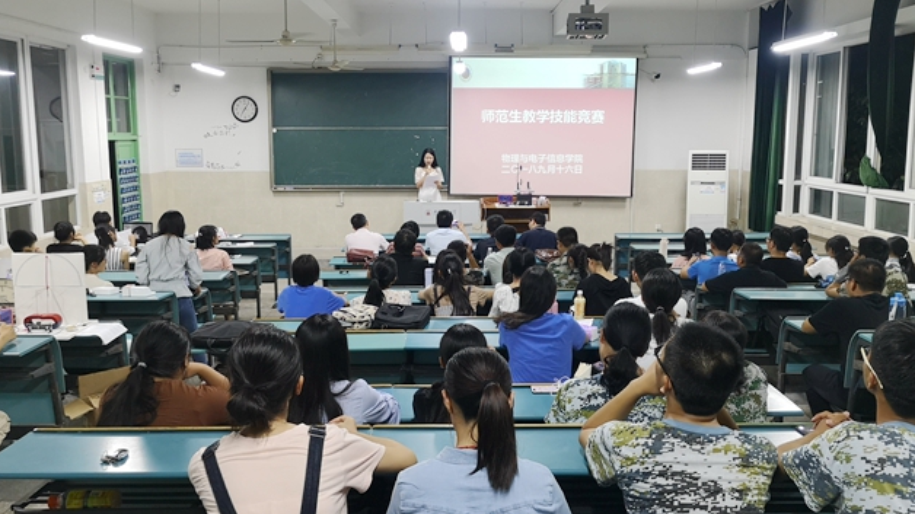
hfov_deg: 64.3
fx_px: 728
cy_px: 230
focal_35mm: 30
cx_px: 460
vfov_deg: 38.9
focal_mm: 3.95
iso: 200
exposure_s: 1/50
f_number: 1.8
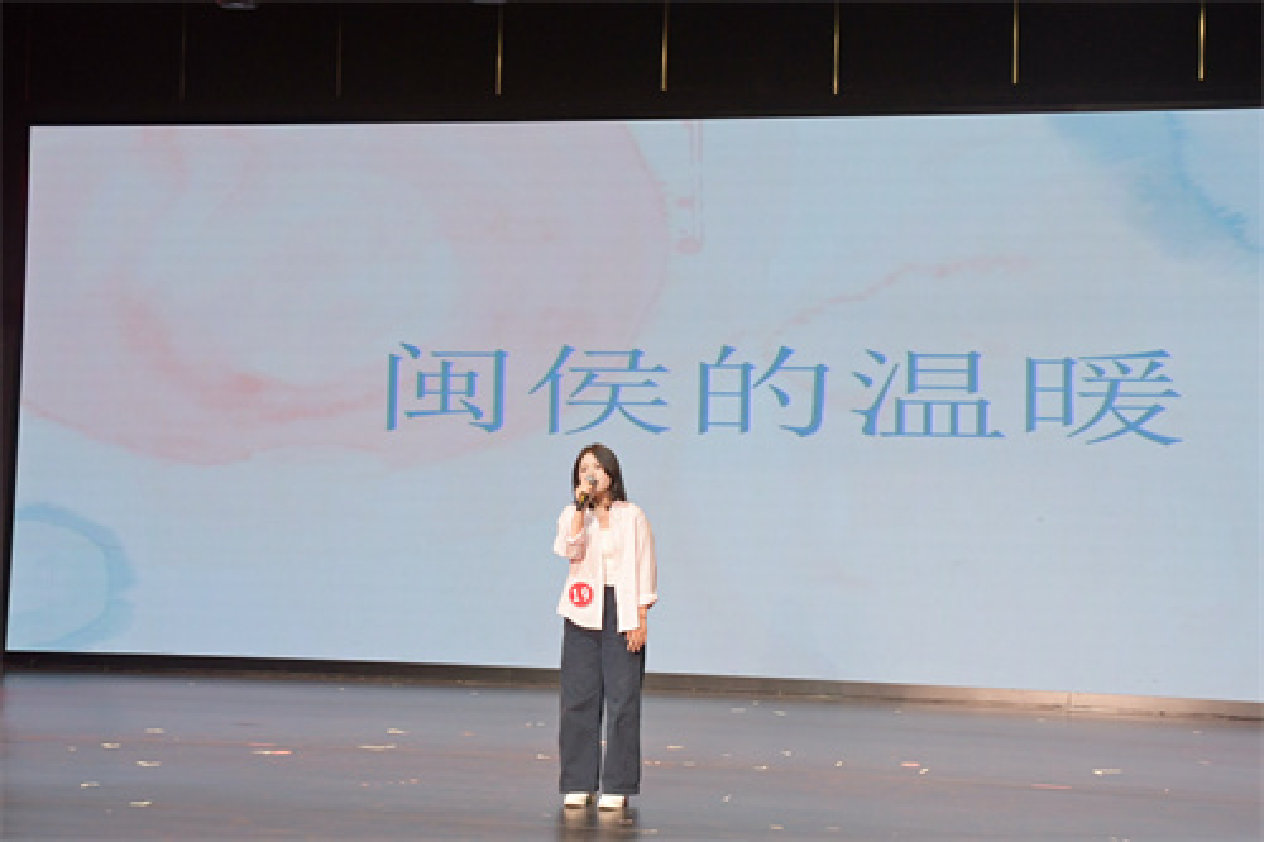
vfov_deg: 28.1
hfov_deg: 41.1
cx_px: 632
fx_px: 1685
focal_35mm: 48
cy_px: 421
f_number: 5.6
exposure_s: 1/125
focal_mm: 32
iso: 1250
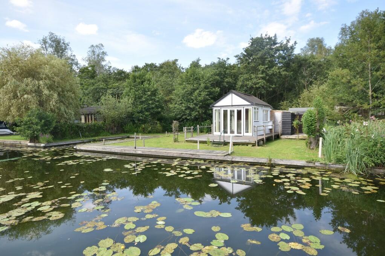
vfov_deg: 59.5
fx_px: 225
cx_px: 192
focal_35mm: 21
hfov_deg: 81.2
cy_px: 128
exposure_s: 1/250
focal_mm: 14
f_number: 8
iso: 320
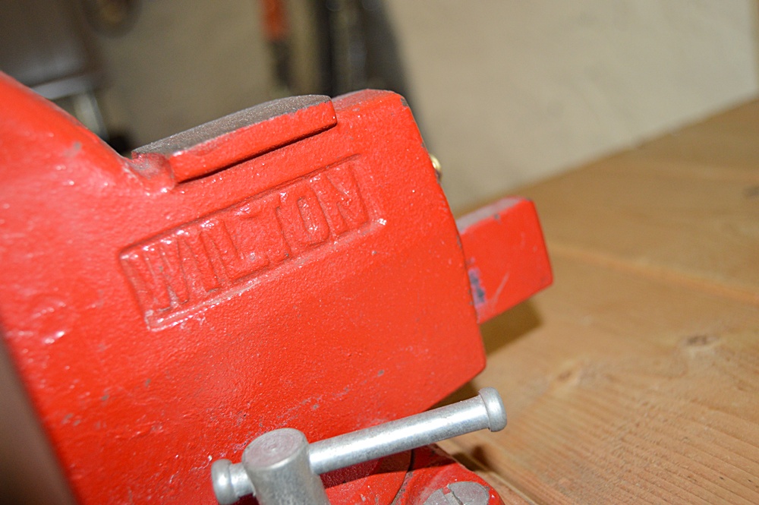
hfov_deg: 53.2
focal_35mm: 36
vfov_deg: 36.8
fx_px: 758
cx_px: 380
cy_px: 252
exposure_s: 1/60
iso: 900
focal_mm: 24
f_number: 3.8
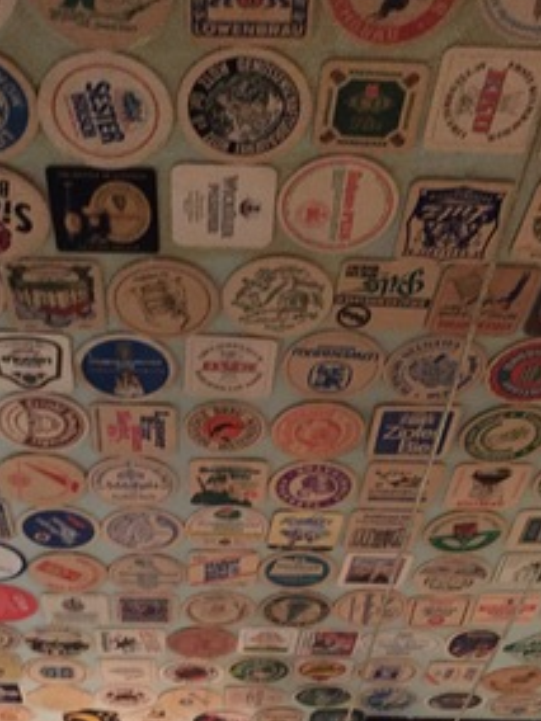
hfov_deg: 29.7
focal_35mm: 49
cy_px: 472
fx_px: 1021
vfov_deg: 38.5
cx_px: 241
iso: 500
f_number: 2.2
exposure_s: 1/15
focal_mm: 4.15
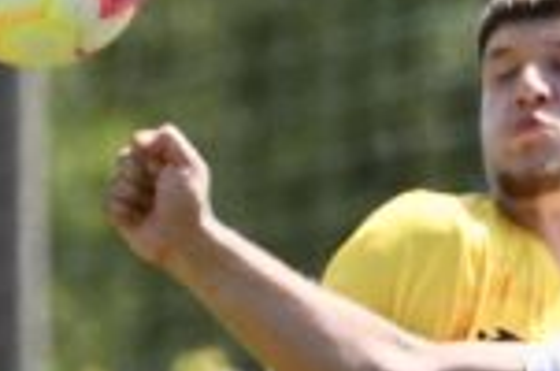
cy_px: 781
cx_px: -78
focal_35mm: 2721
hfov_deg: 0.8
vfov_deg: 0.5
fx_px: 42237
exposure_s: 1/2000
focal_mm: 400
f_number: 7.1
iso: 1250
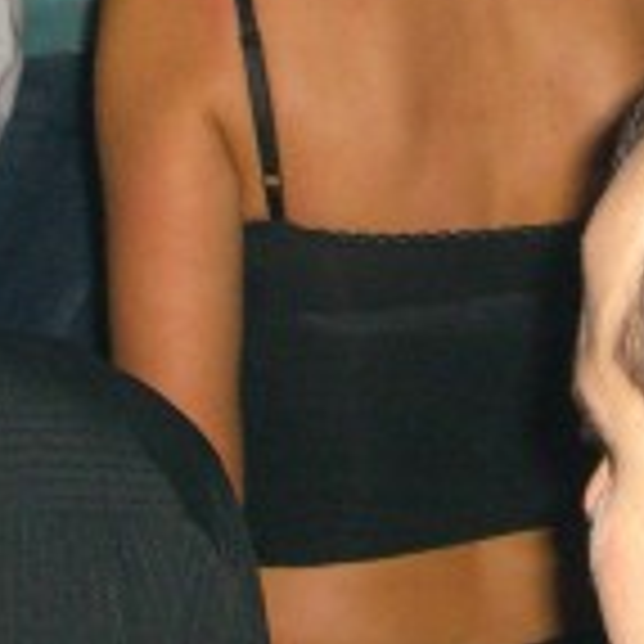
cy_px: -284
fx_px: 5325
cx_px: 432
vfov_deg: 6.8
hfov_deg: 6.9
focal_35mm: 253
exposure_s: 1/60
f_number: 4
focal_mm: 14.2
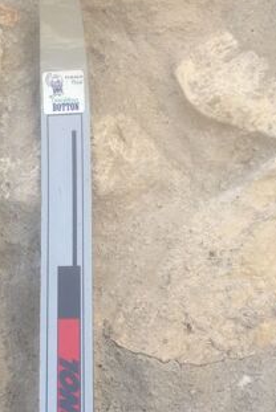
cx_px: 62
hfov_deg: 21.7
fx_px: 711
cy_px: 265
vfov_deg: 32.2
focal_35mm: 62
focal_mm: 4.15
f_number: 2.2
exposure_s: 1/398
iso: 25
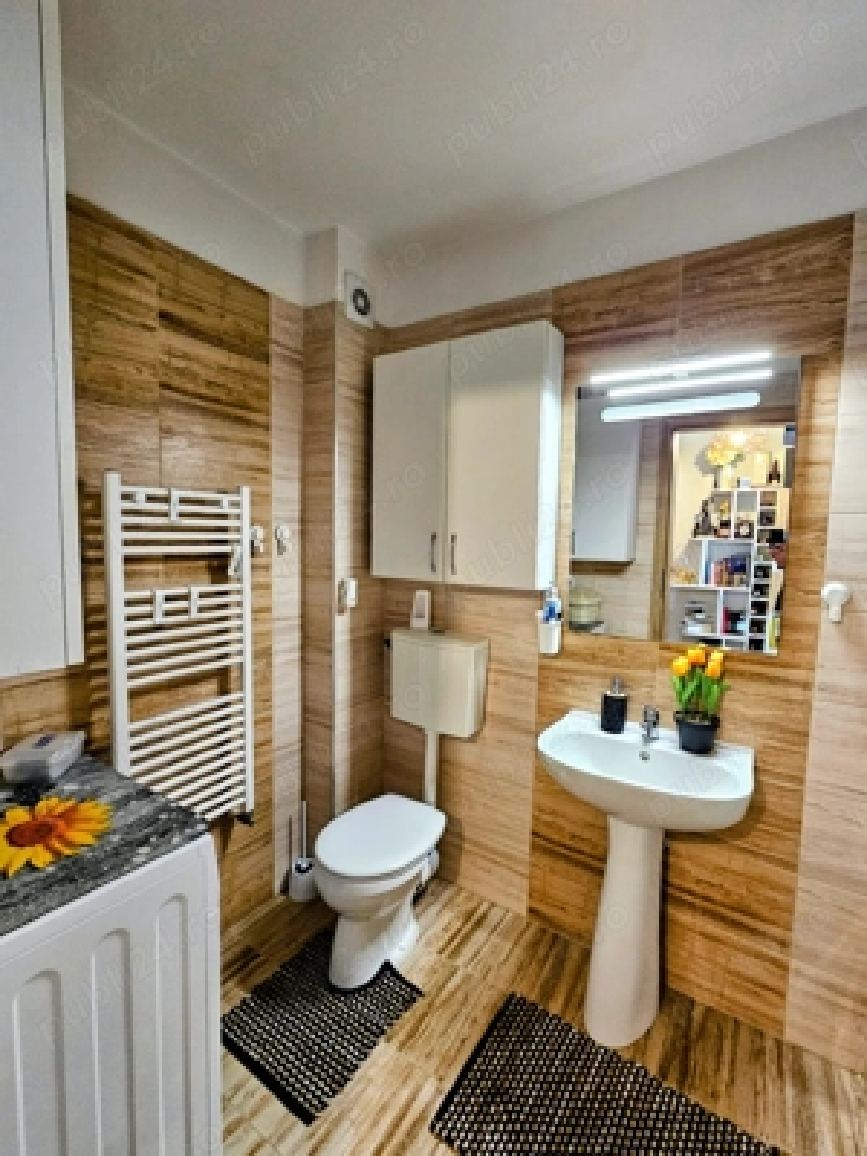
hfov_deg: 89.9
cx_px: 434
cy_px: 578
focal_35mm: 13
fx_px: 434
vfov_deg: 106.2
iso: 400
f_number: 2.2
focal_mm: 2.2
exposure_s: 1/33.3
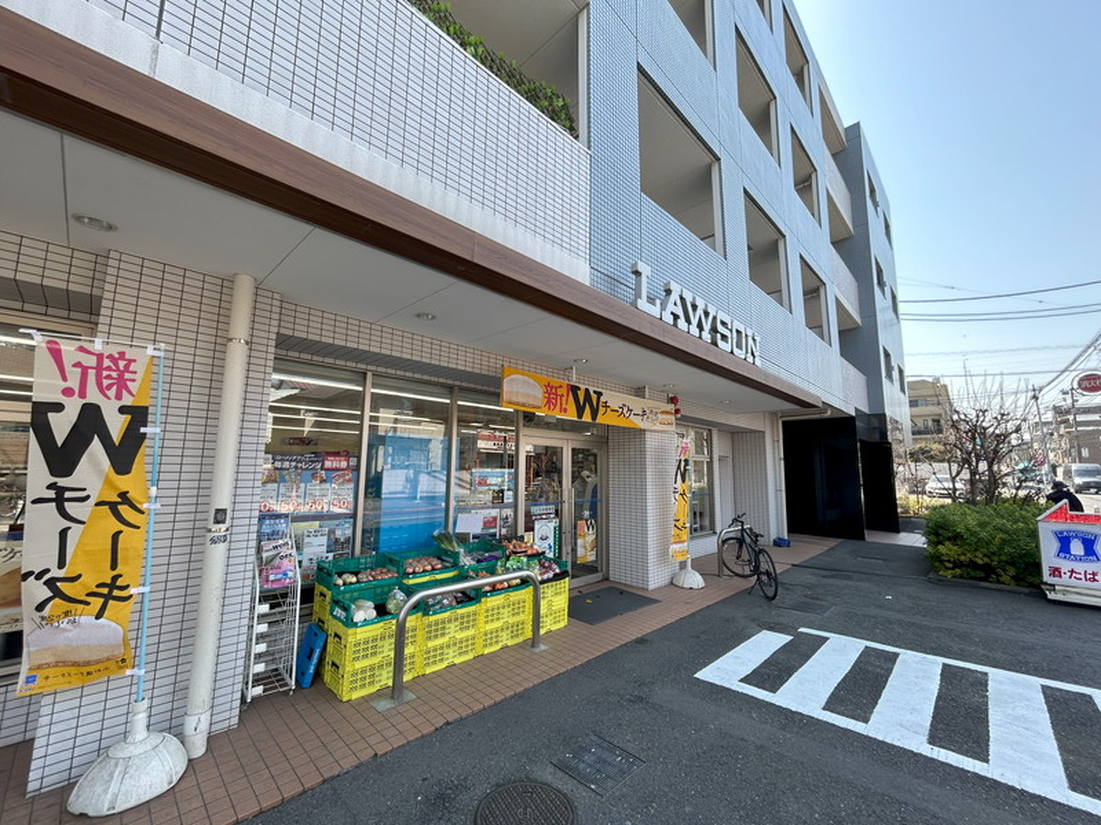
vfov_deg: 85.7
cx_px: 550
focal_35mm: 14
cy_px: 412
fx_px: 445
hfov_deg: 102.1
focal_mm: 1.54
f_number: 2.4
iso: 32
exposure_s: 1/161
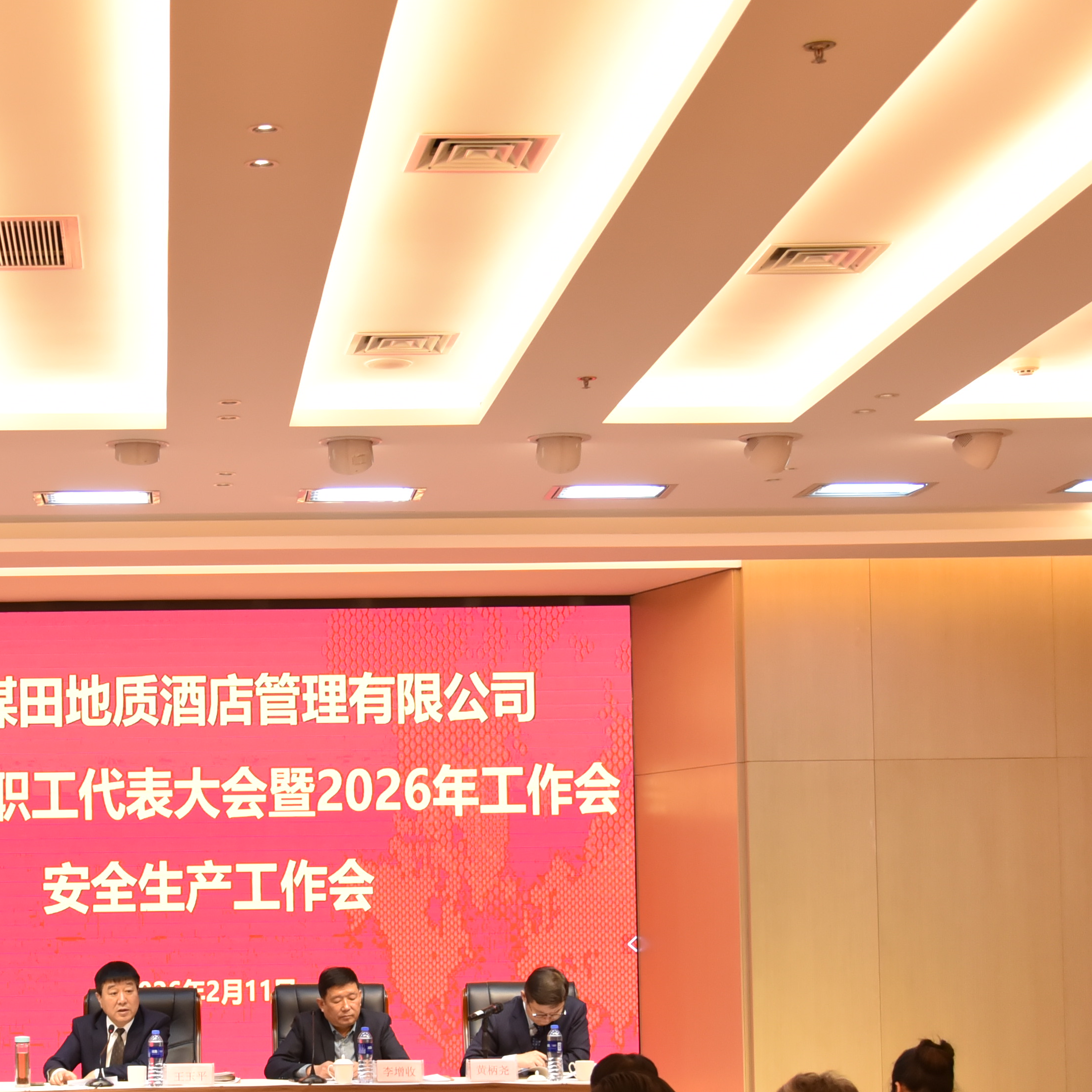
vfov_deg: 21.8
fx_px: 2820
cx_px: 186
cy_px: 772
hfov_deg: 21.6
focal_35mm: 79
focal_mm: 34
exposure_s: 1/160
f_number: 4.5
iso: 1600
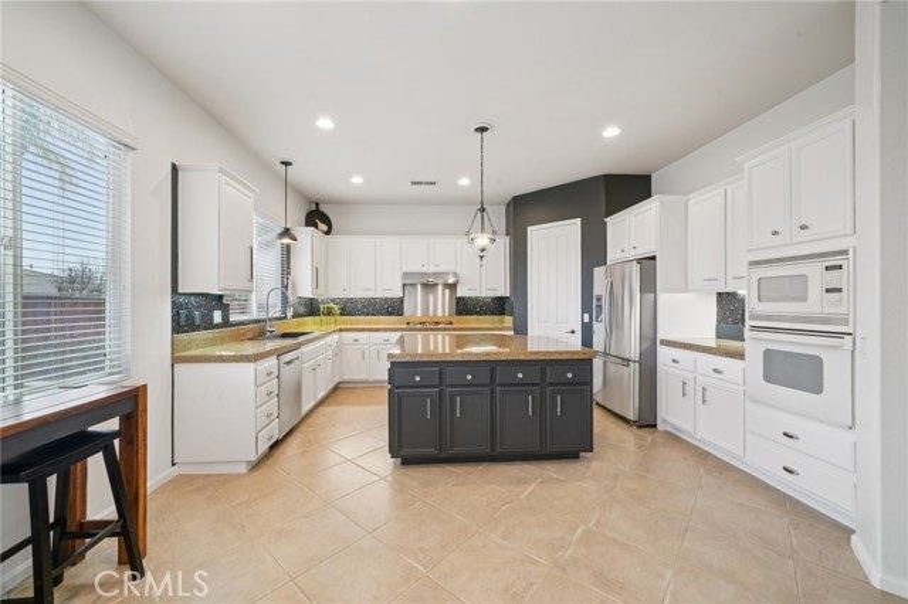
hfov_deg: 108.4
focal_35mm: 13
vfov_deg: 85.4
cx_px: 454
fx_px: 328
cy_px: 302
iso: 400
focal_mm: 13
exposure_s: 1/10
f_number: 10
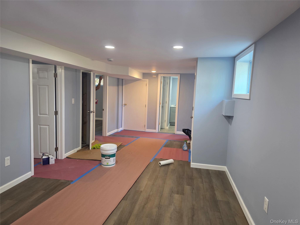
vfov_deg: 58.9
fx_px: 199
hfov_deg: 73.9
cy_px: 112
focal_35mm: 23
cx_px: 150
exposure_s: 1/120
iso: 400
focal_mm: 6.3
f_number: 1.7
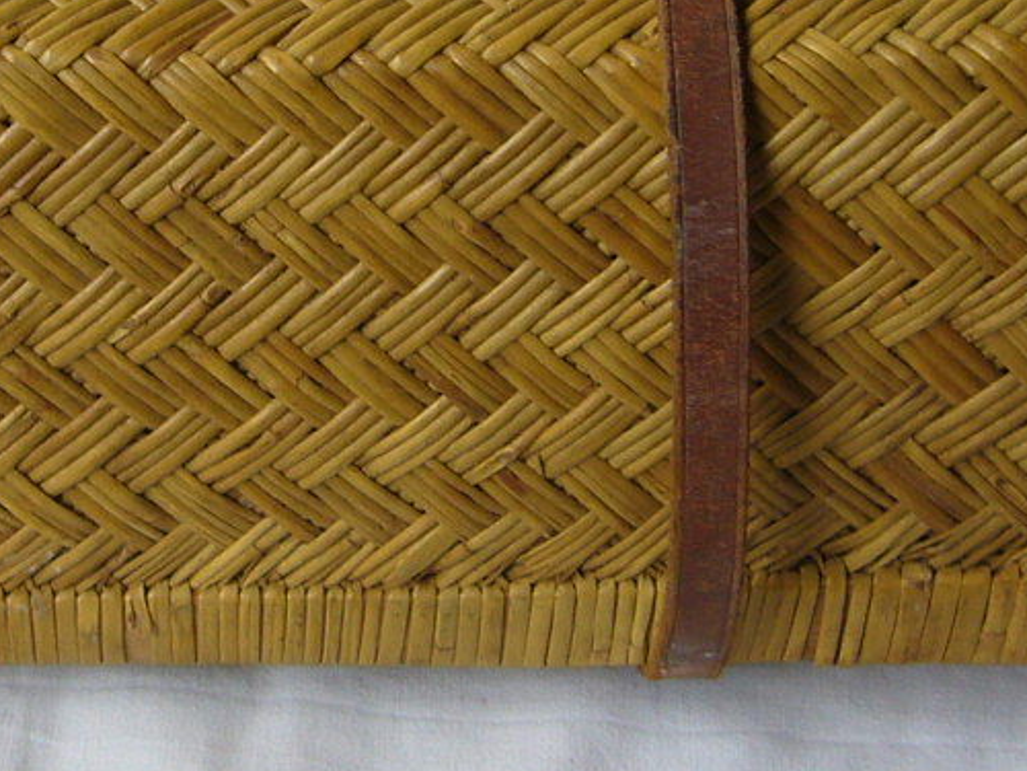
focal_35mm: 112
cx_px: 210
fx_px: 3323
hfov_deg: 17.4
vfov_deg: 13.2
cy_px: 282
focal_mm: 5.8
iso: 80
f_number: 2.8
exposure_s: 1/60
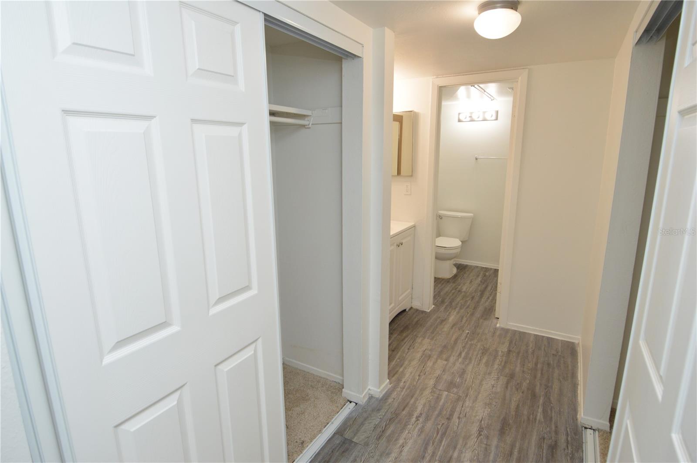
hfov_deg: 90.1
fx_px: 348
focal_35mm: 18
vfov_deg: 67.3
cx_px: 348
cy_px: 232
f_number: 5
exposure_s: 1/100
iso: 400
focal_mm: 12
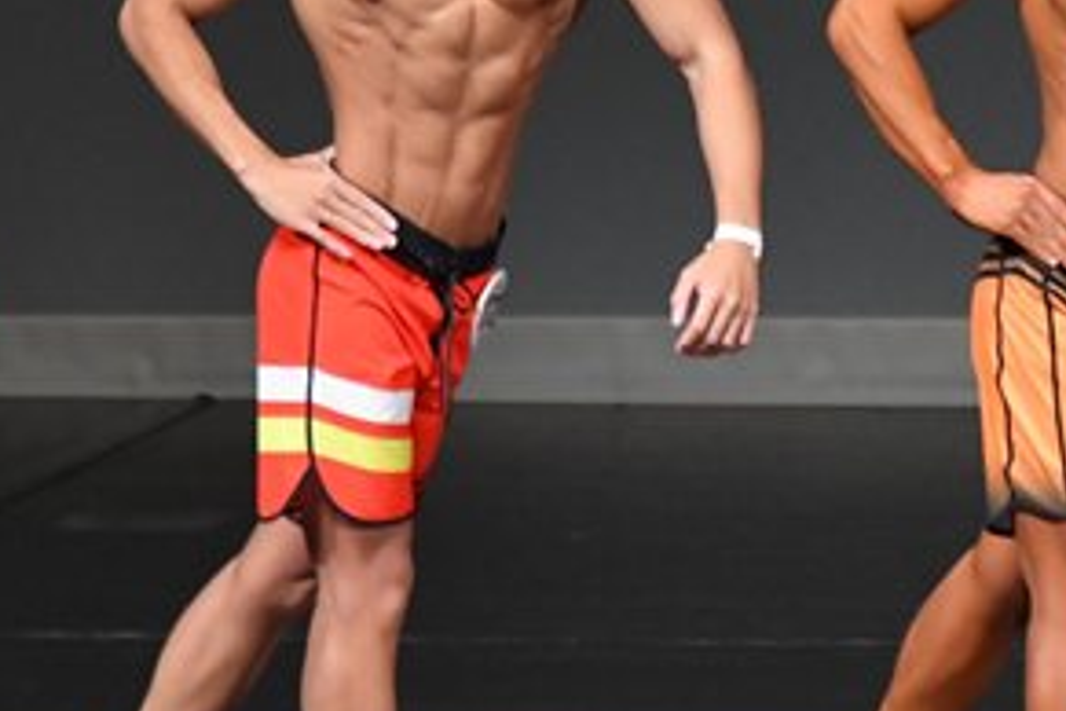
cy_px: 235
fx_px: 24871
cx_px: 1200
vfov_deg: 1.6
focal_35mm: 840
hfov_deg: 2.5
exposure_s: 1/400
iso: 4000
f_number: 5.6
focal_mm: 210
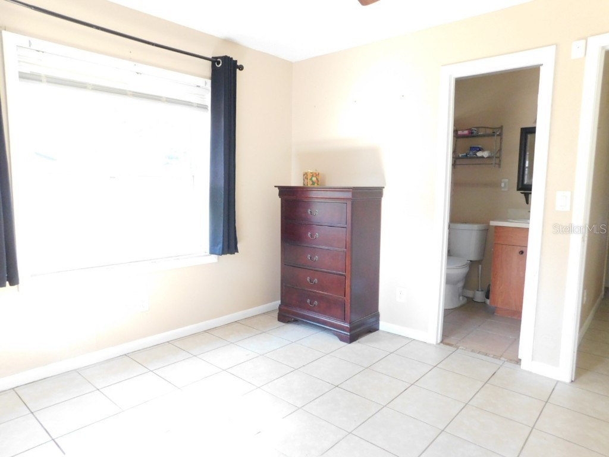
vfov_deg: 58.9
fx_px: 405
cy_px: 228
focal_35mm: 23
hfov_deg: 73.9
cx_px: 304
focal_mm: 4
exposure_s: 1/20
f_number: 3
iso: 400
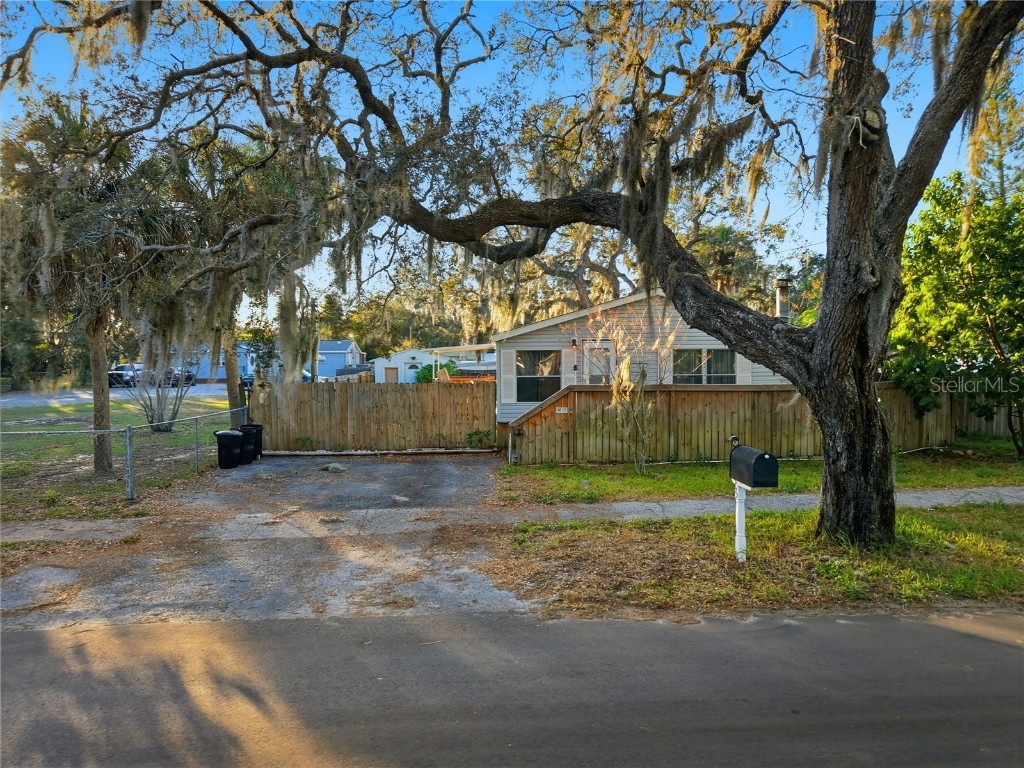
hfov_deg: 71.6
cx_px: 512
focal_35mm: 24
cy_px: 384
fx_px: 710
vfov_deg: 56.8
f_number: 1.8
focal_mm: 8.7
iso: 100
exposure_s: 1/13
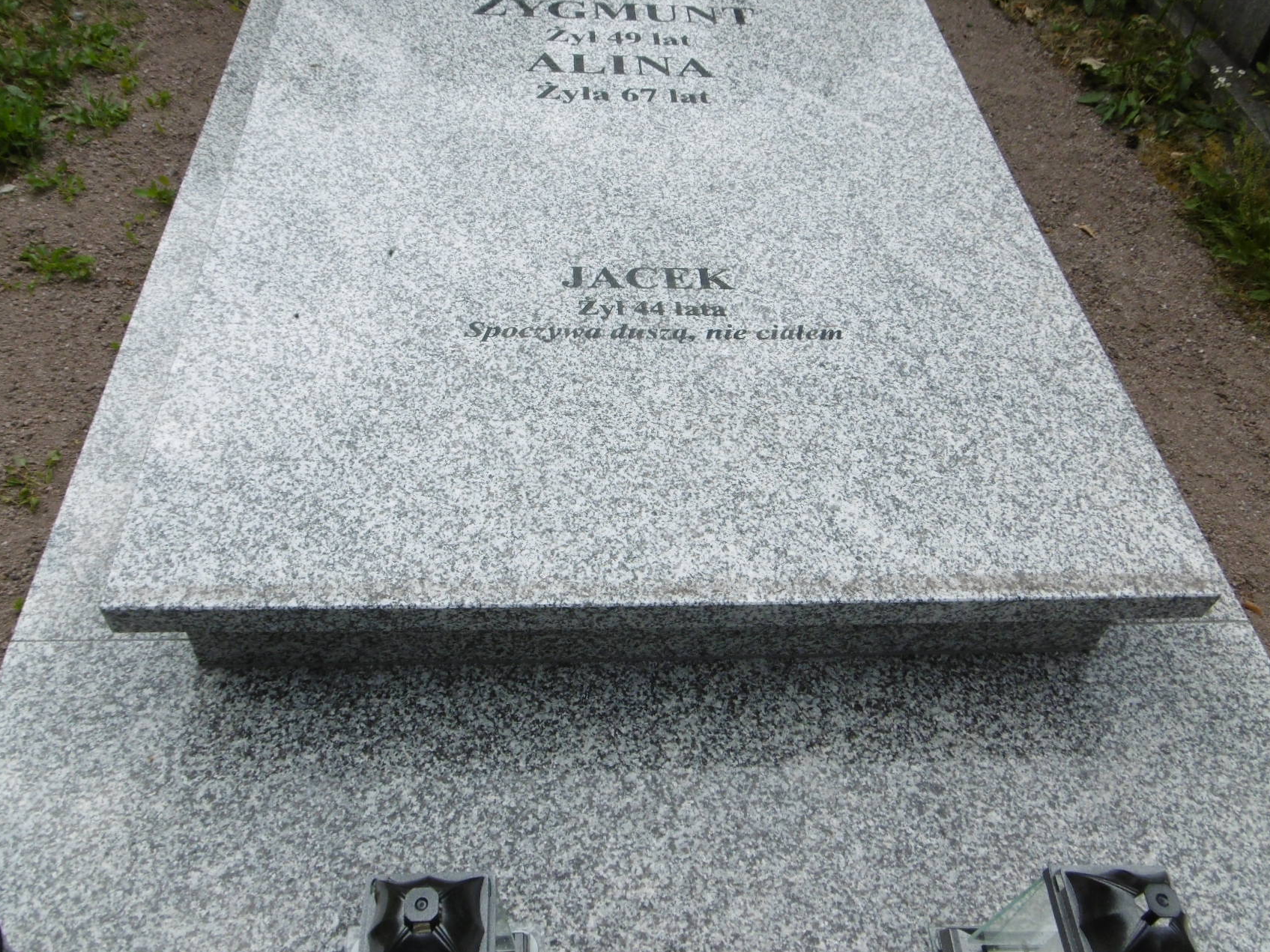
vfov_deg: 48.1
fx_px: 1064
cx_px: 618
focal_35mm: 29
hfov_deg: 61.7
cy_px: 411
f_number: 7.8
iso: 100
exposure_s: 1/250
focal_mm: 4.3
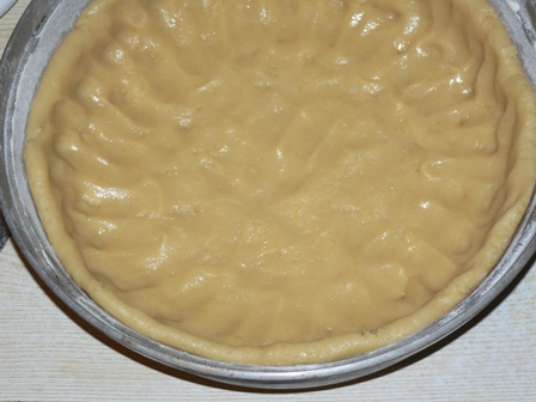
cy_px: 201
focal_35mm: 104
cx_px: 268
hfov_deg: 18.9
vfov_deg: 14.2
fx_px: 1610
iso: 100
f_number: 3.2
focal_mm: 17.3
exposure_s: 1/60
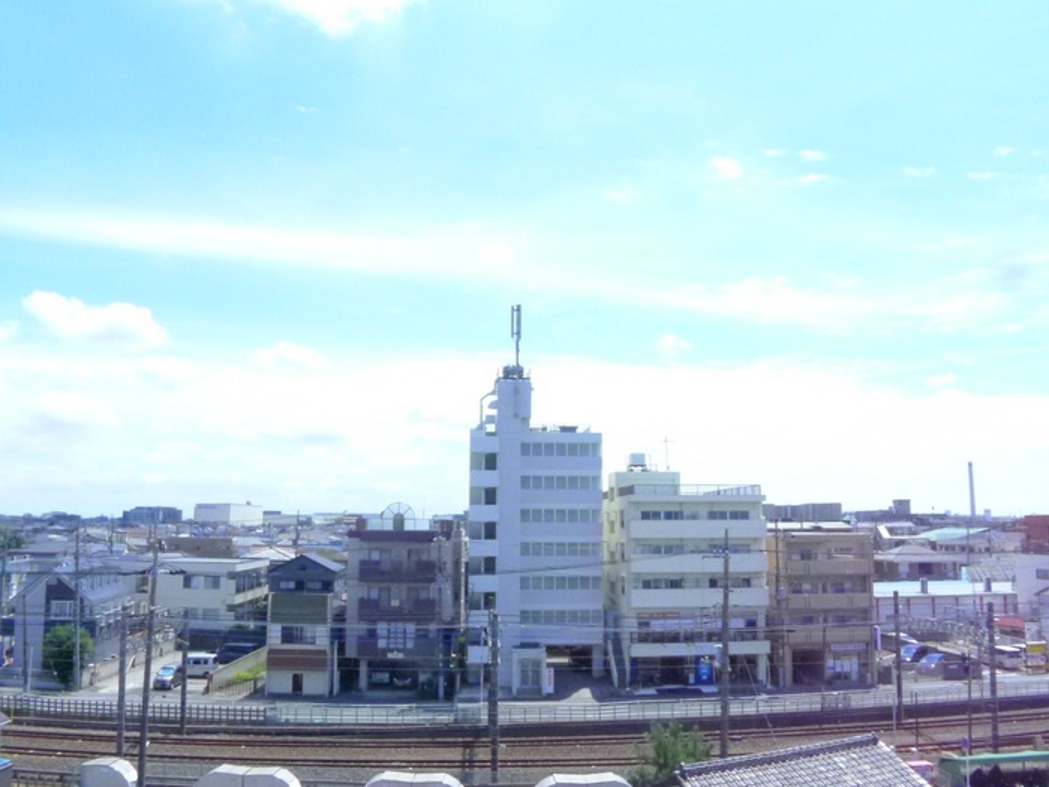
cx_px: 524
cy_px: 394
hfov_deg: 52.6
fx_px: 1061
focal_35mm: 35
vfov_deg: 40.7
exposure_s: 1/3200
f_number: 8
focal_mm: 7.5
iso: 1600
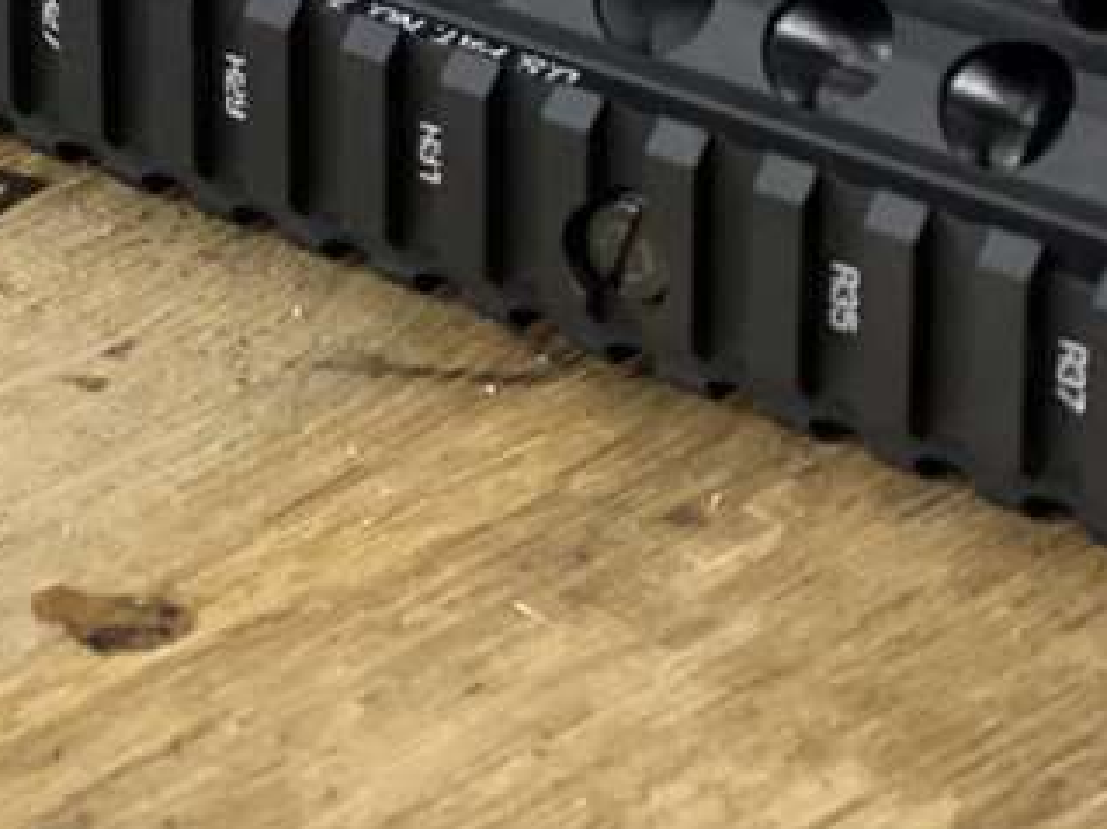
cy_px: -213
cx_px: -257
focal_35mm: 197
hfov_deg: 9.9
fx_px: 6298
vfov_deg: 7.5
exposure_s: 1/40
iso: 320
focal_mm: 6
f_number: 2
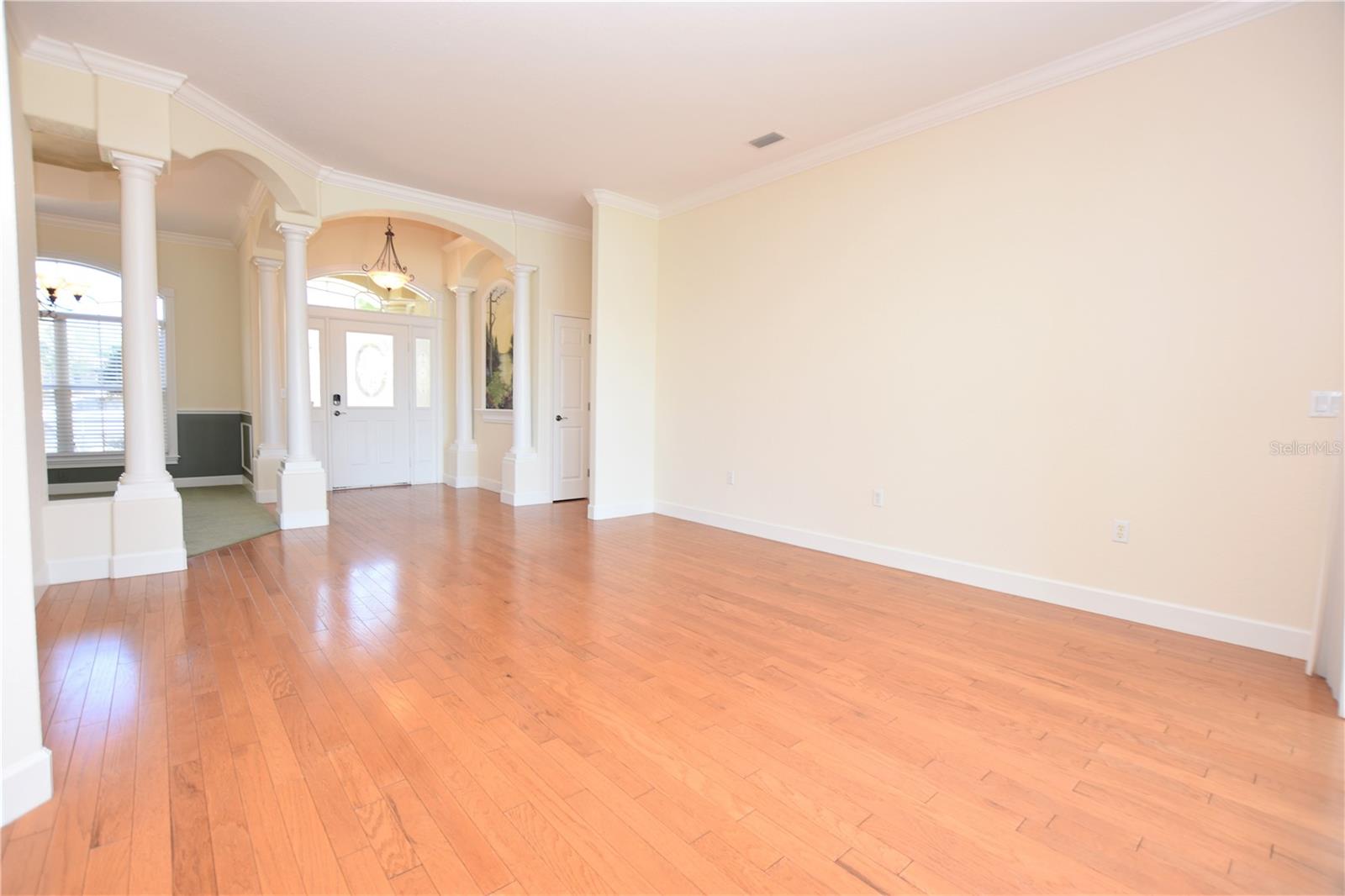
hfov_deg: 100.4
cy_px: 448
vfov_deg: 77.3
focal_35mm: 15
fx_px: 560
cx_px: 672
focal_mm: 10
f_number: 4
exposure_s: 1/60
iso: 200
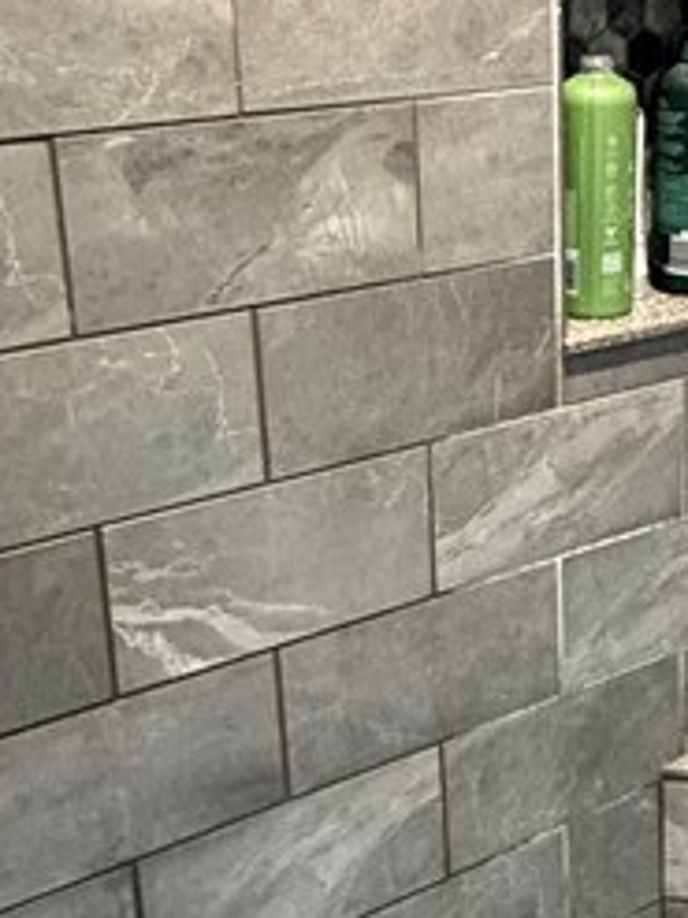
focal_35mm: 58
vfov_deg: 33.2
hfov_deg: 24.8
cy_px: 394
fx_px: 1538
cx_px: 554
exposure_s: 1/60
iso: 500
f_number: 2.2
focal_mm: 2.22
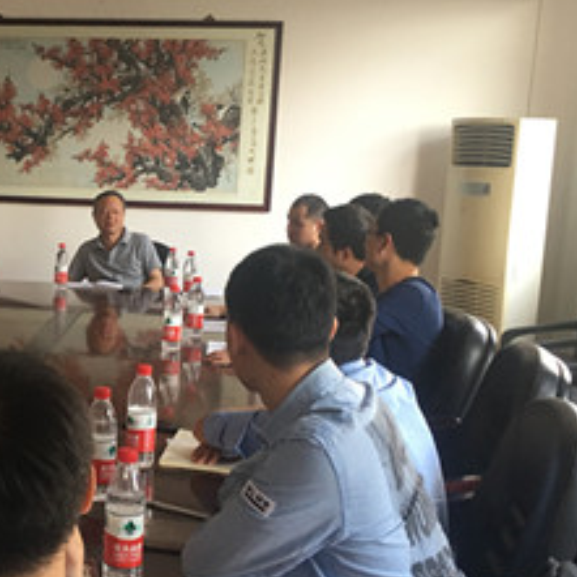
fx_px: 1094
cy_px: 343
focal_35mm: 58
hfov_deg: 28.1
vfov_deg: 29.5
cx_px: 29
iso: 50
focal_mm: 4.15
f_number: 2.2
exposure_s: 1/33
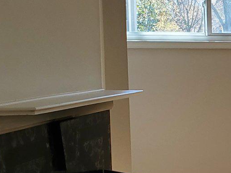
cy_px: 126
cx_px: 344
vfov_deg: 14.2
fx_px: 694
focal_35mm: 104
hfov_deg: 17.1
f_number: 2.4
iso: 64
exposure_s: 1/120
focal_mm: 4.3
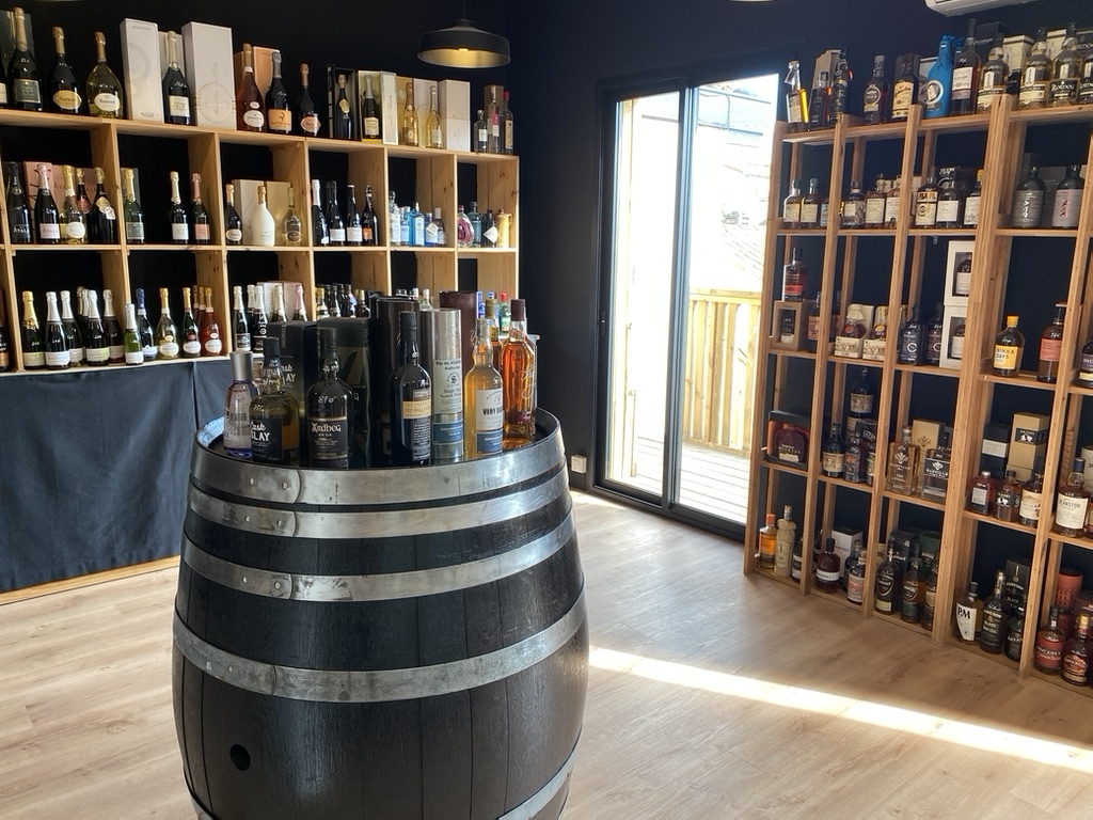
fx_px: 821
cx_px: 546
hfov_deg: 67.3
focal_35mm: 26
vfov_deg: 53.1
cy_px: 410
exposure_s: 1/100
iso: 64
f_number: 1.8
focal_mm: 4.25
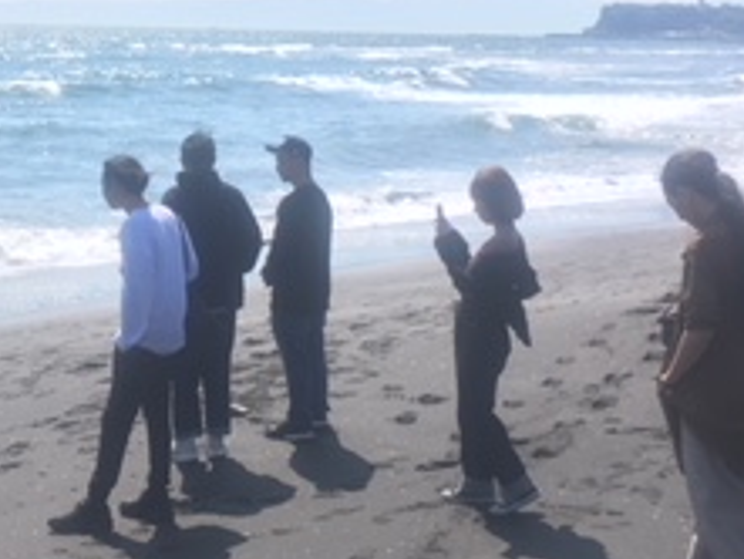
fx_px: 1806
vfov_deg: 17.3
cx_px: 81
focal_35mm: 84
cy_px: 57
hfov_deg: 22.7
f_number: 2.2
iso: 25
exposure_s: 1/1261
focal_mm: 4.15
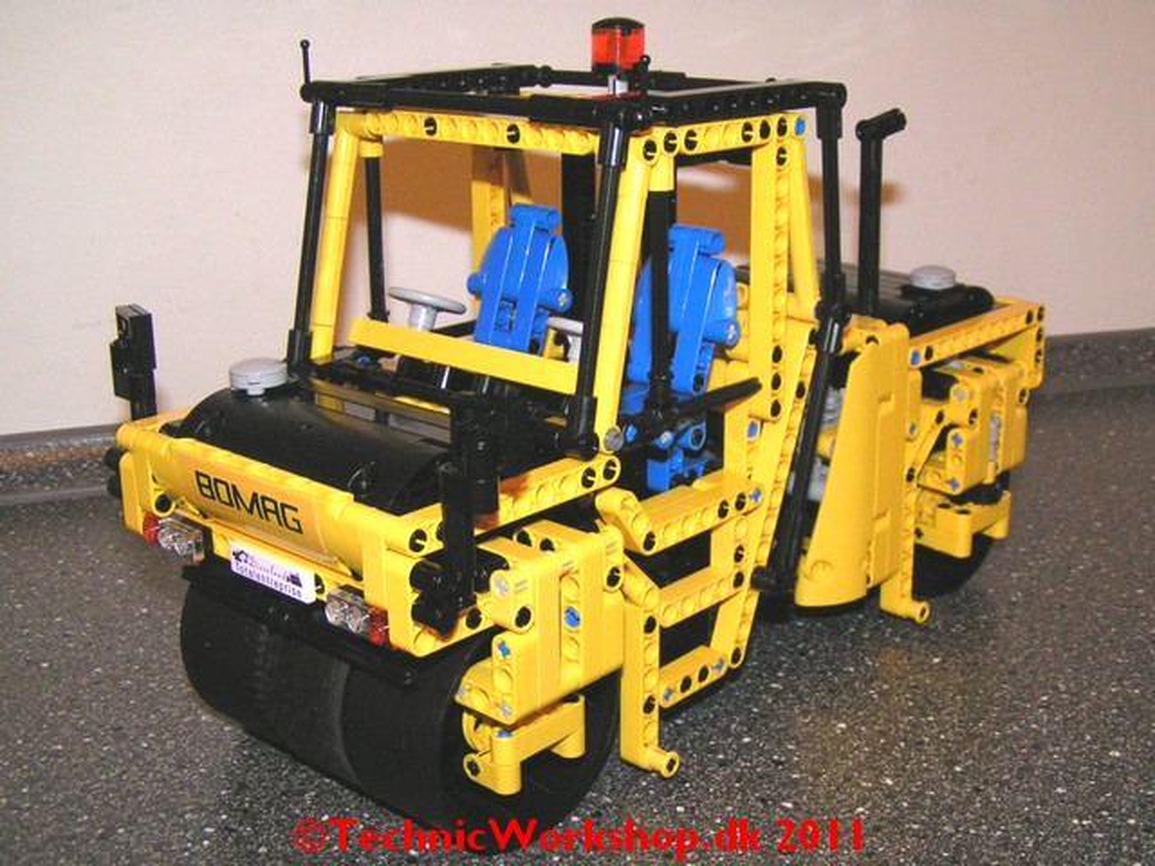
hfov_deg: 49.0
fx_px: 1268
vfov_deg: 37.7
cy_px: 433
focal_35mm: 38
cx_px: 578
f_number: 2.8
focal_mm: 5.8
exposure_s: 1/40
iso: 200
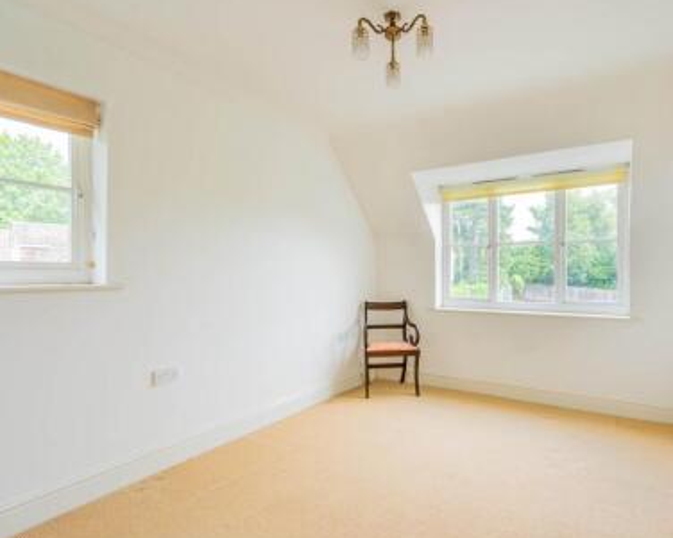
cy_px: 273
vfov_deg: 70.9
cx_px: 383
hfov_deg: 82.8
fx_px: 379
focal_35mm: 19
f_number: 8
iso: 125
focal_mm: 16
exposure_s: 1/60
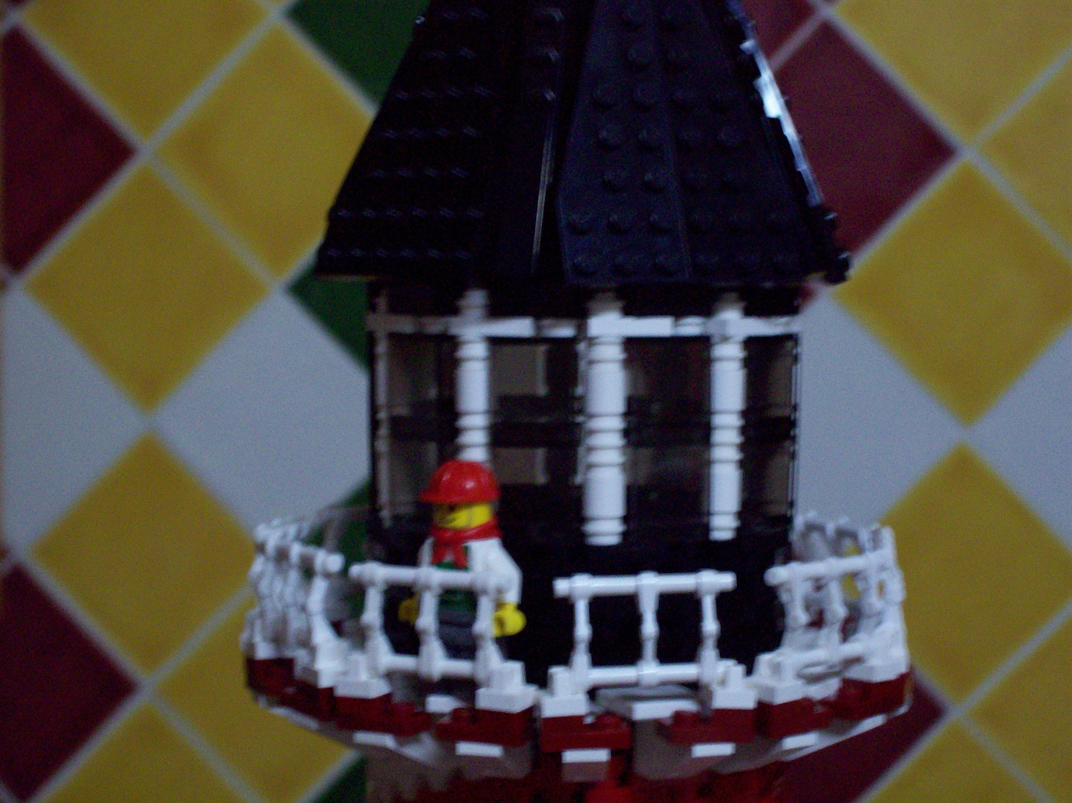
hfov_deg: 22.5
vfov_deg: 17.0
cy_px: 402
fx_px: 2693
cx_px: 536
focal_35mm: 87
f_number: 4.3
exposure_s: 1/8
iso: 160
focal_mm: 14.3
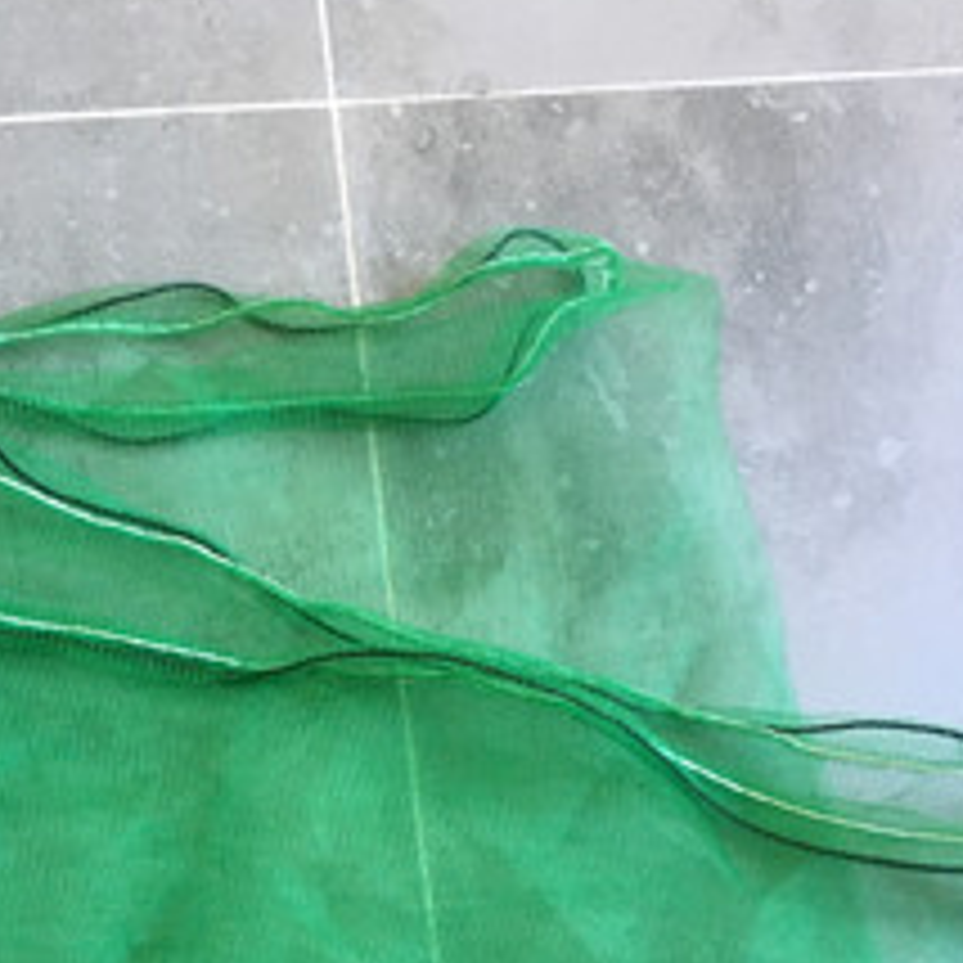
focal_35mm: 66
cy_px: 896
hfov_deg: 24.5
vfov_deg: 25.2
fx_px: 2077
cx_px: -76
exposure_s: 1/33
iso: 125
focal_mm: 4.15
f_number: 2.2
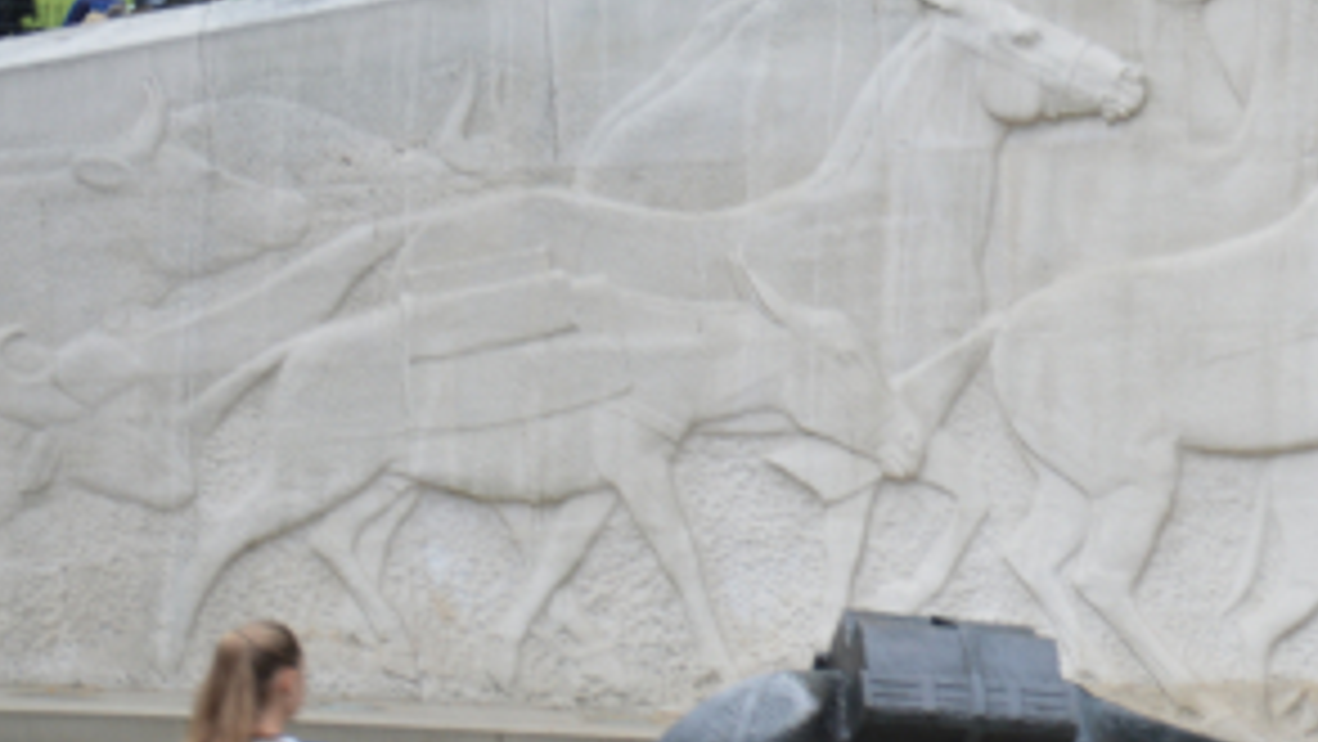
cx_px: 1655
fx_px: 11236
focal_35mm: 321
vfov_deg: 3.8
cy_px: 369
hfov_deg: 6.7
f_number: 6.3
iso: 100
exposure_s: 1/160
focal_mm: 75
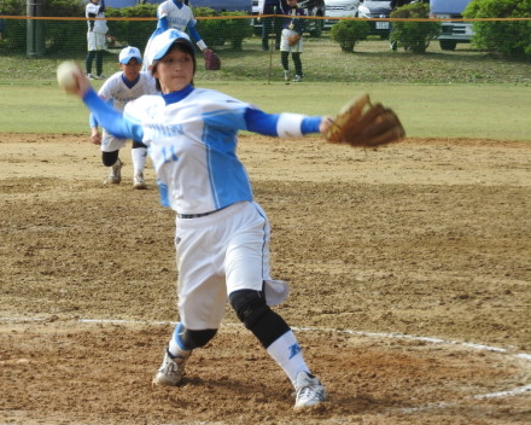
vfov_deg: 5.8
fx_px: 4180
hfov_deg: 7.3
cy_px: 169
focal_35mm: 266
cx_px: 173
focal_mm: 35.8
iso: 100
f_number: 5.3
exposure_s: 1/320
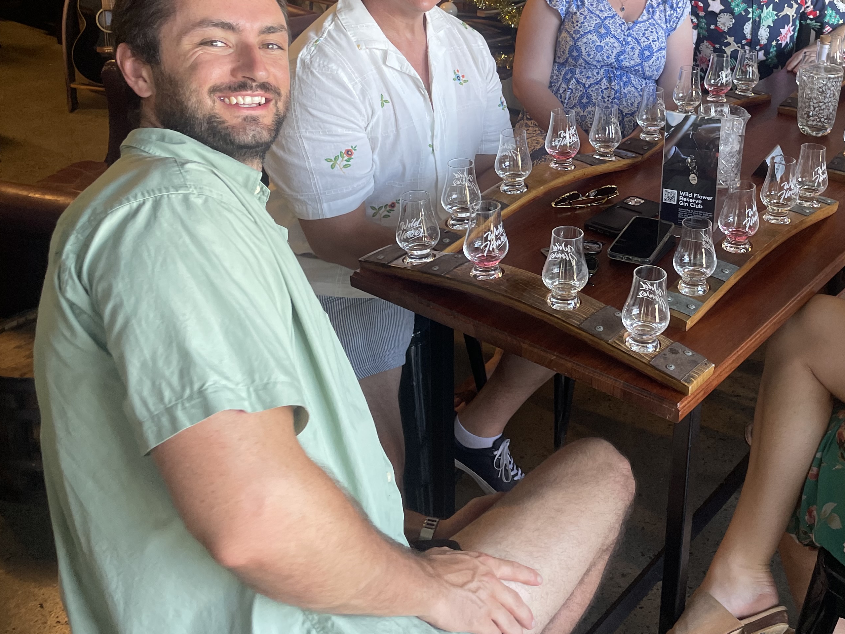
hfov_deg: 43.8
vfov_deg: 34.5
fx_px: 1001
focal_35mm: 41
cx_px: 663
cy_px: 170
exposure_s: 1/100
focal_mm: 4.2
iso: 100
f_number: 1.6
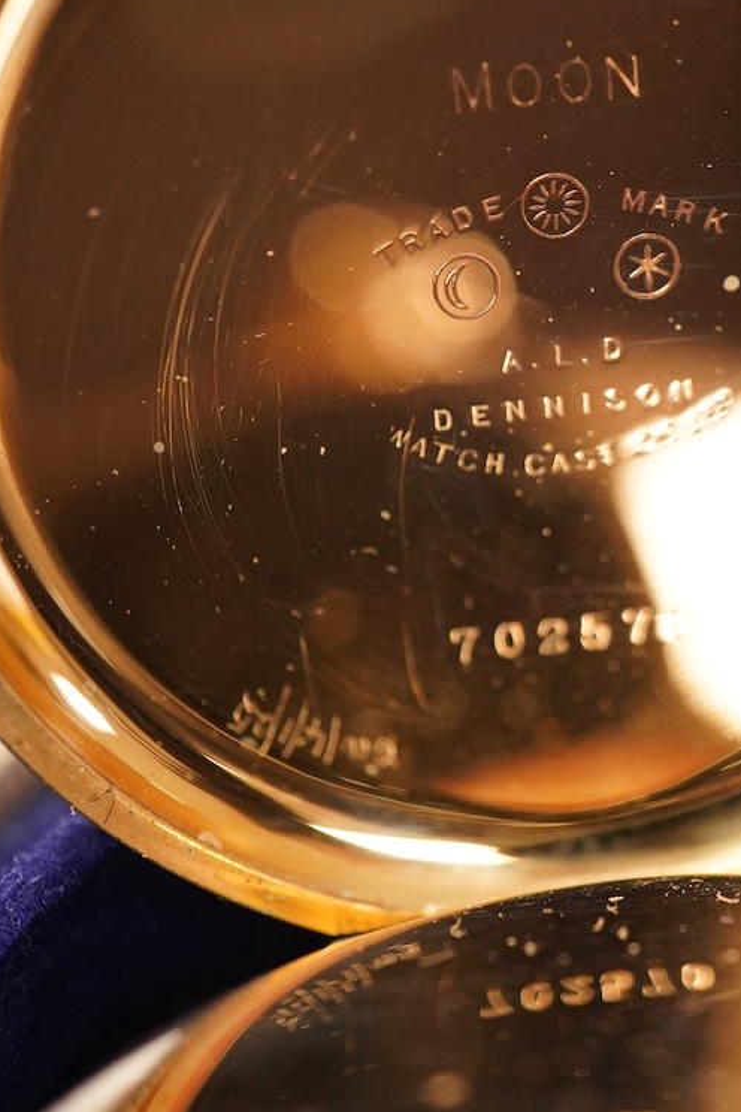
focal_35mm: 68
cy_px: 422
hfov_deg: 19.9
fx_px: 2099
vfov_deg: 29.5
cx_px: 547
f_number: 6.3
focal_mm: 30
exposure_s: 1/160
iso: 2500
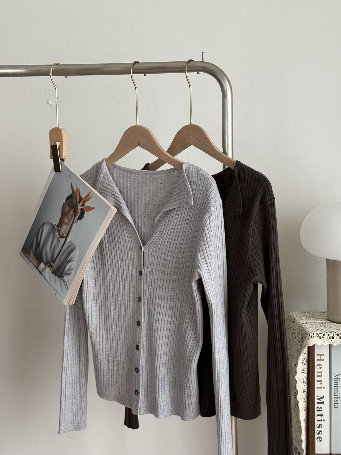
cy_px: 228
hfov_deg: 30.3
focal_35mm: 48
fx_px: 630
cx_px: 170
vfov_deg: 39.7
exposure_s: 1/60
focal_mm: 6.76
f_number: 1.78
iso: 160
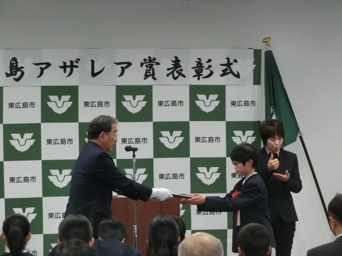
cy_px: 128
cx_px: 171
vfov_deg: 7.8
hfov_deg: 10.4
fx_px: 1887
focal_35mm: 191
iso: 800
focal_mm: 34
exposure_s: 1/60
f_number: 5.9
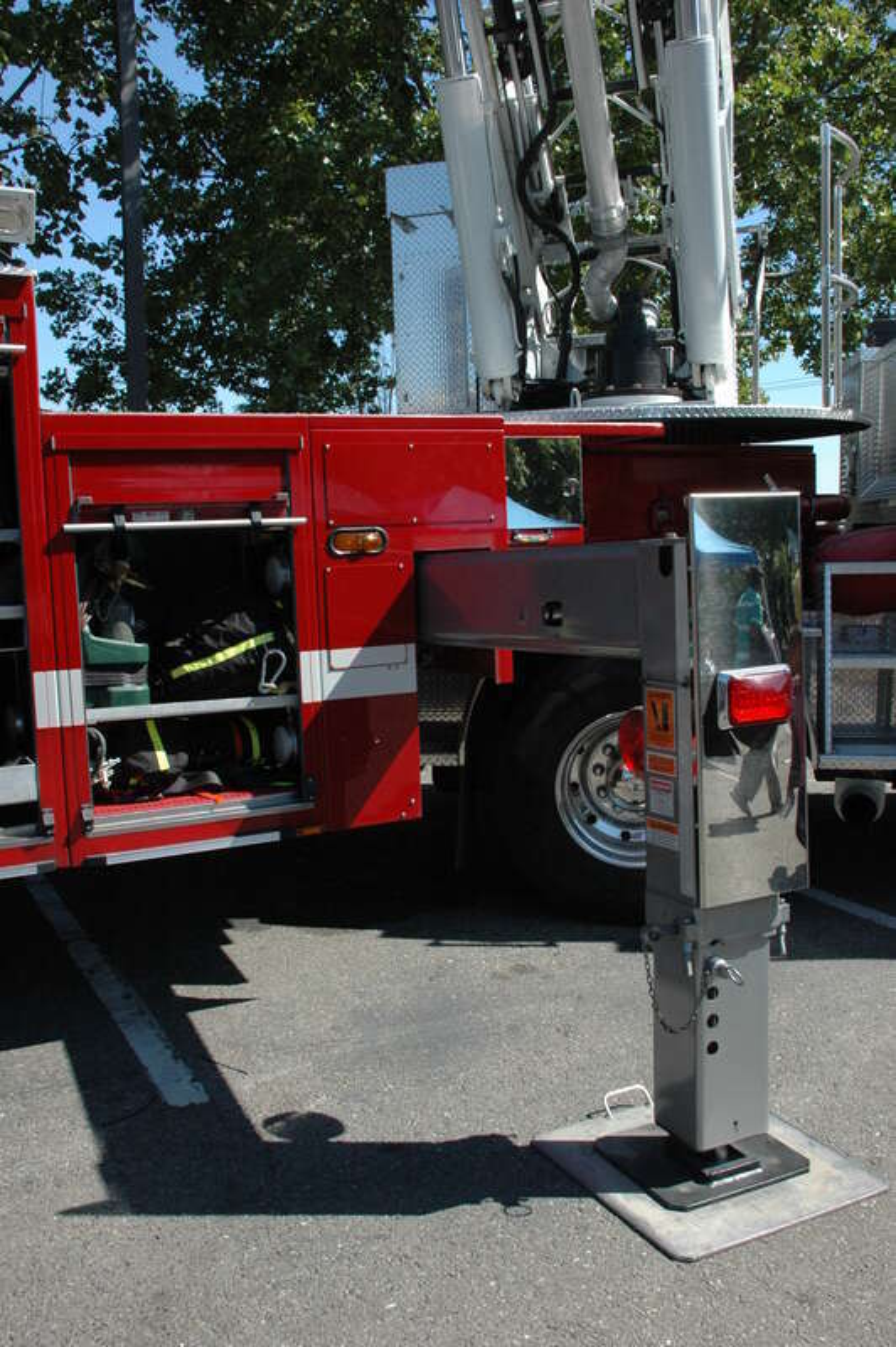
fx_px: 1234
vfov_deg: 57.3
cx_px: 448
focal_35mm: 33
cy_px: 674
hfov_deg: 39.9
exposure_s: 1/160
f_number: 10
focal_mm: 22
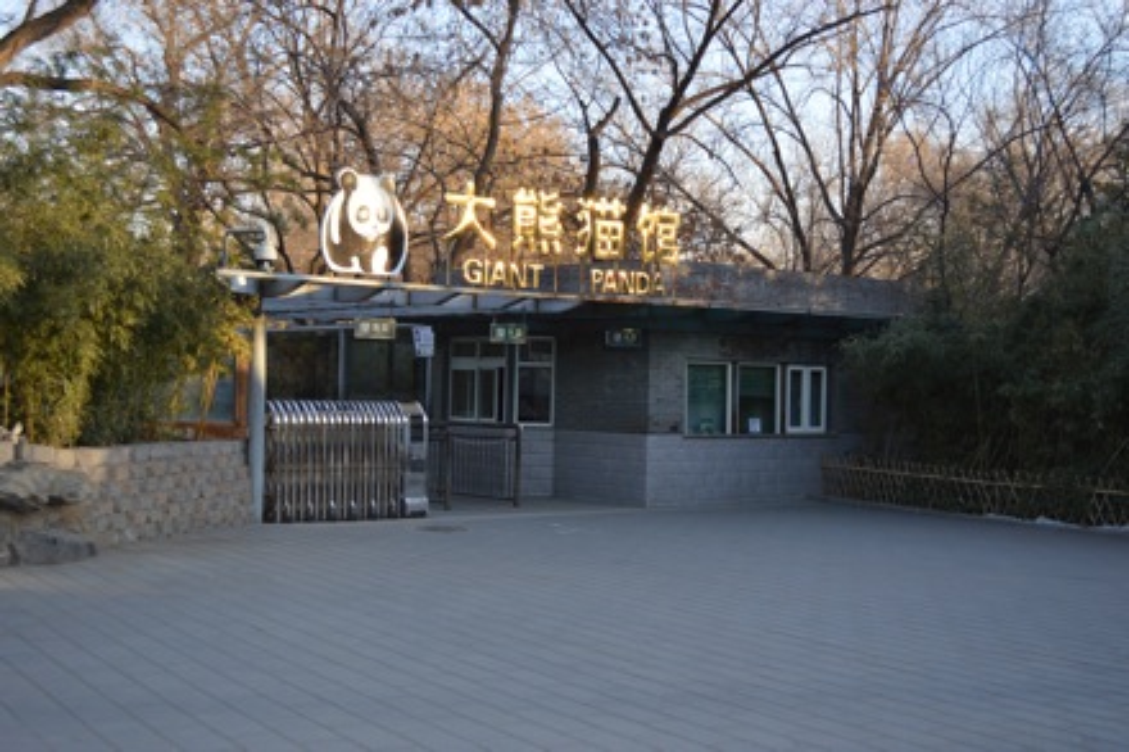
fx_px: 1364
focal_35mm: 44
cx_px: 564
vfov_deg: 30.8
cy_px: 376
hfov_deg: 45.0
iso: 125
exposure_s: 1/125
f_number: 4.5
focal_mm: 29
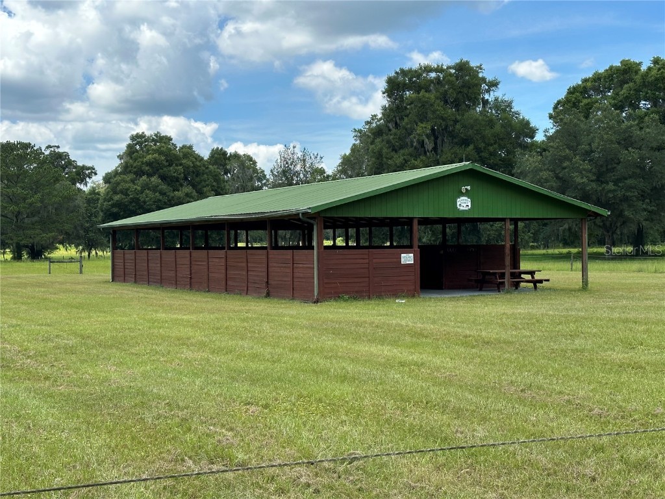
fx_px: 922
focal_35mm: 48
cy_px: 250
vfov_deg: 30.3
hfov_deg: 39.7
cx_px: 332
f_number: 1.78
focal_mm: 6.86
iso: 64
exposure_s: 1/2252
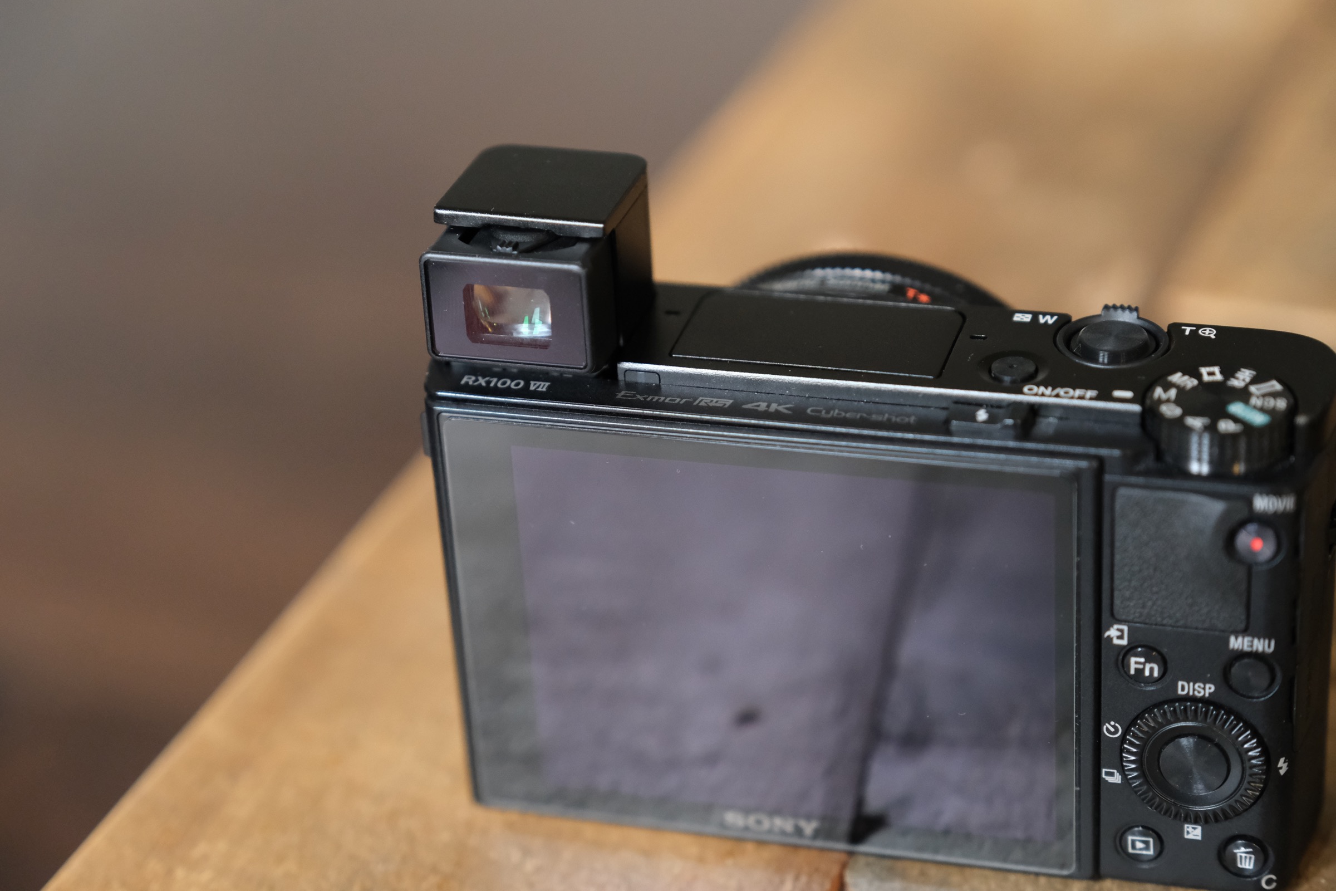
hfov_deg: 24.5
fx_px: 3080
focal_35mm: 83
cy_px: 446
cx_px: 668
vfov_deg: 16.5
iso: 3200
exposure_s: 1/200
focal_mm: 55
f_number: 2.8
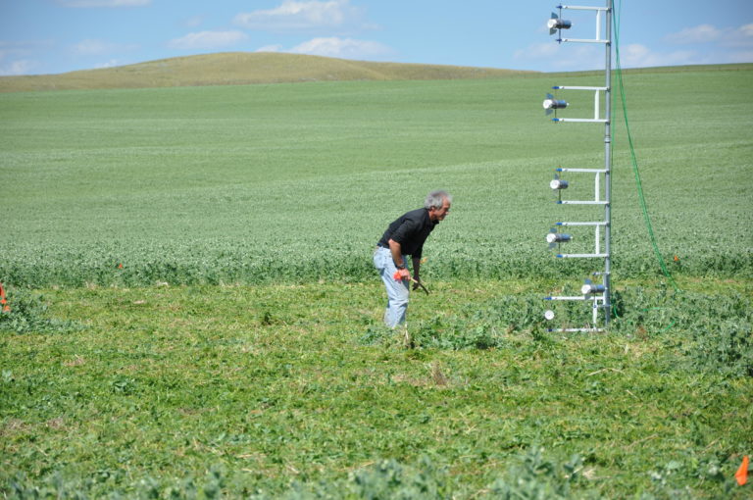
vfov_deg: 8.7
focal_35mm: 158
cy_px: 250
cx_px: 376
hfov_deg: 13.1
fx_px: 3290
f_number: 7.1
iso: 200
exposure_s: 1/800
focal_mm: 105
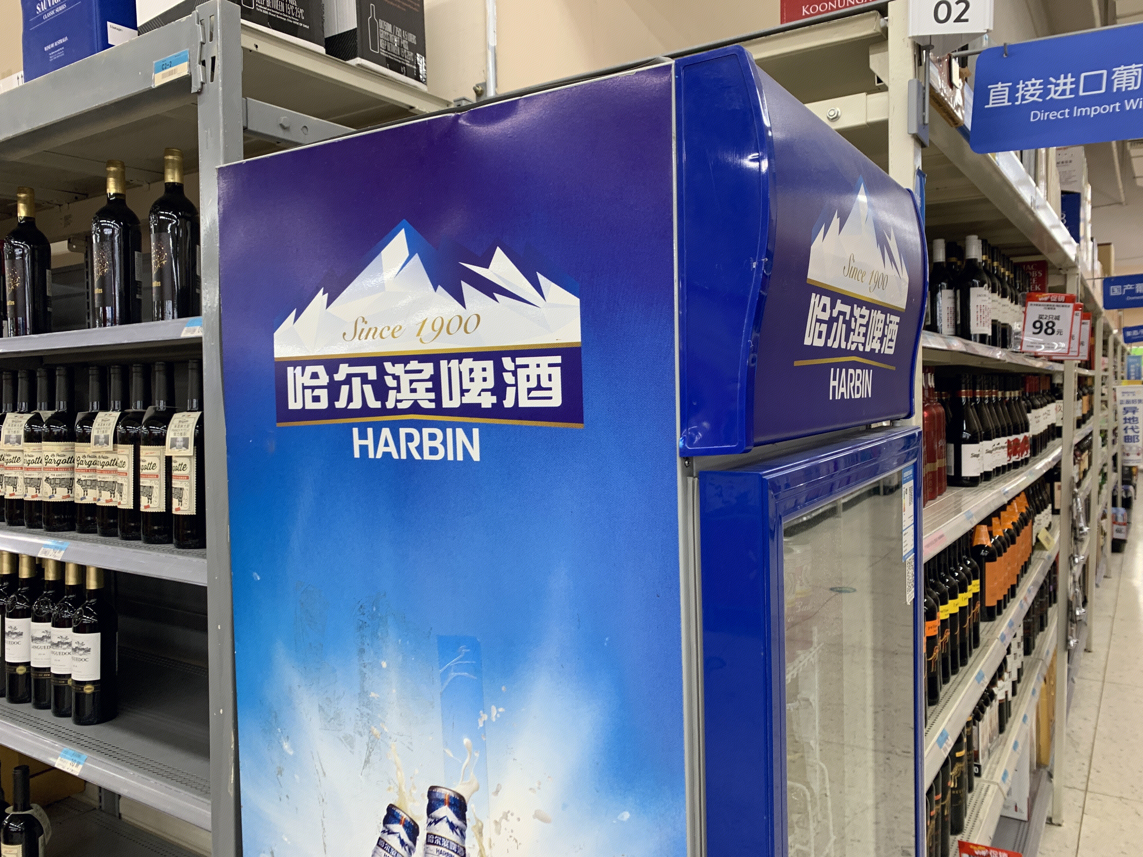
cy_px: 428
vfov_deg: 53.1
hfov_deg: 67.3
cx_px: 572
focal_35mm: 26
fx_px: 859
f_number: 1.8
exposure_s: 1/50
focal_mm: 4.25
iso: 64
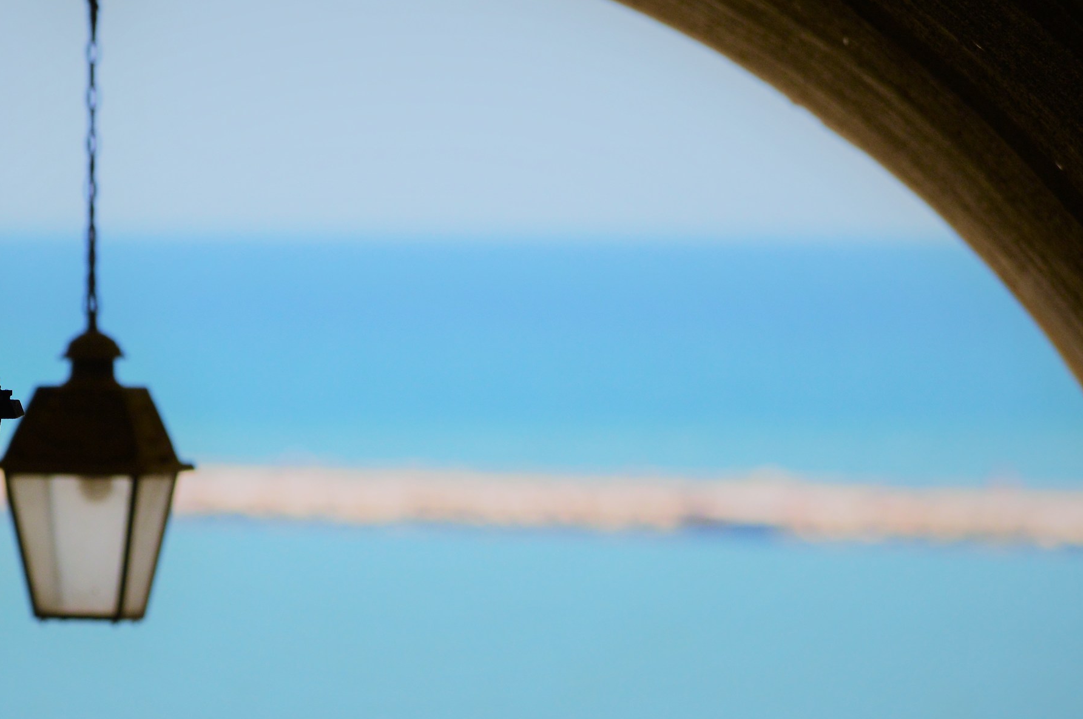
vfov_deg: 2.3
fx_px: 18180
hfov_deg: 3.4
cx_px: 425
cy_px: 385
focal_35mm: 605
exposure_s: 1/1250
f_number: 9
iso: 640
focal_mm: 300
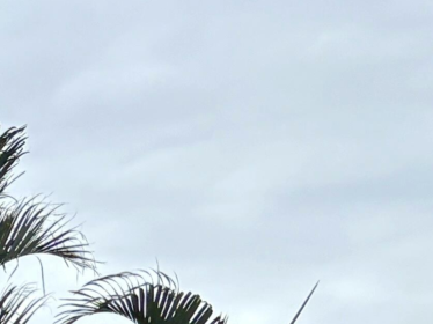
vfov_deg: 7.6
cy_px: 834
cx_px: -926
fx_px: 2225
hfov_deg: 8.8
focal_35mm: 178
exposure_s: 1/4608
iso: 50
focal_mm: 5.96
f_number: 1.6
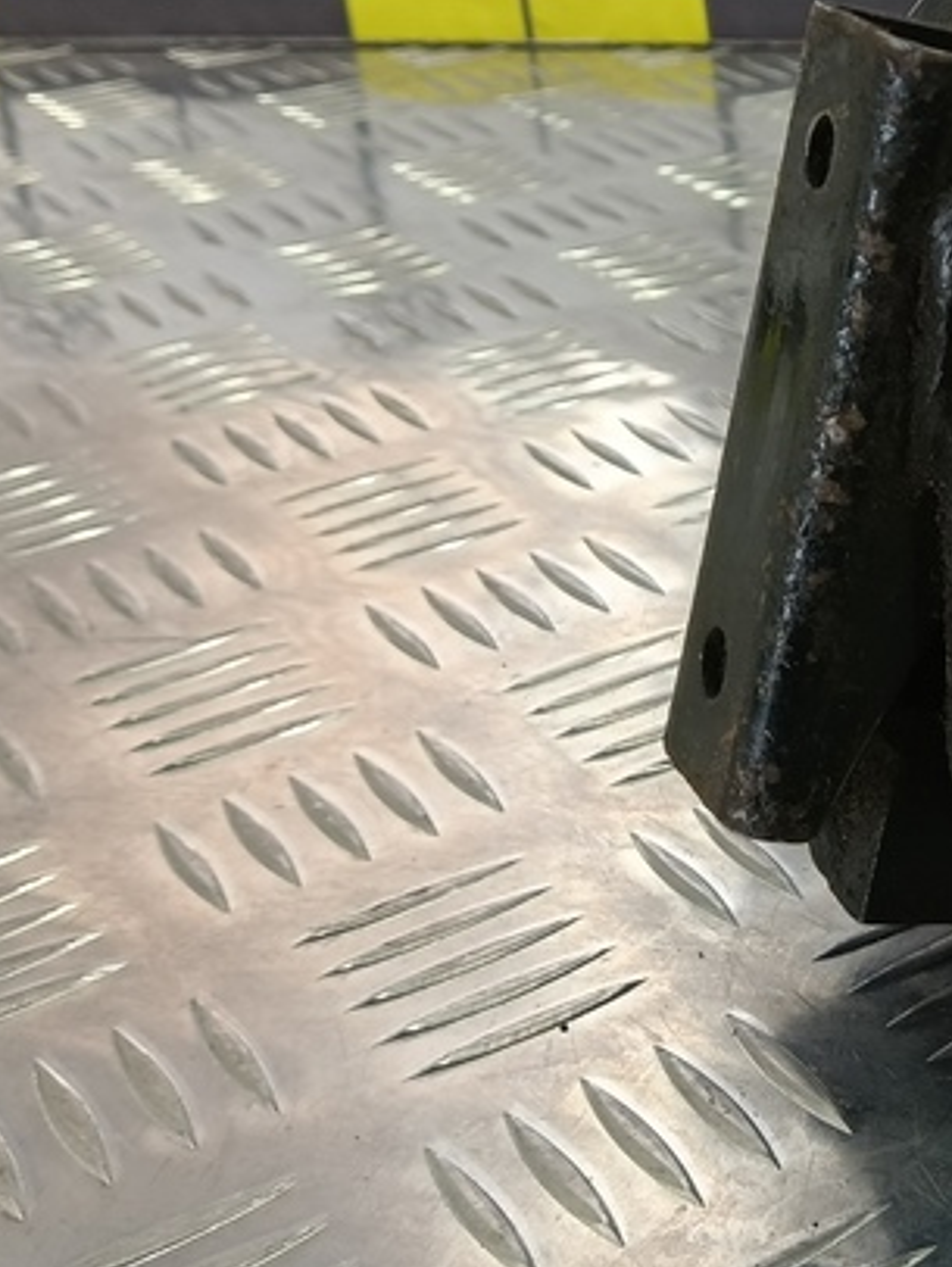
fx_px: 2125
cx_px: 1423
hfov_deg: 21.3
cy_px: 437
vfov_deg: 33.0
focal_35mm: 58
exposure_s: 1/50
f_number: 1.6
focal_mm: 4.11
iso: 90
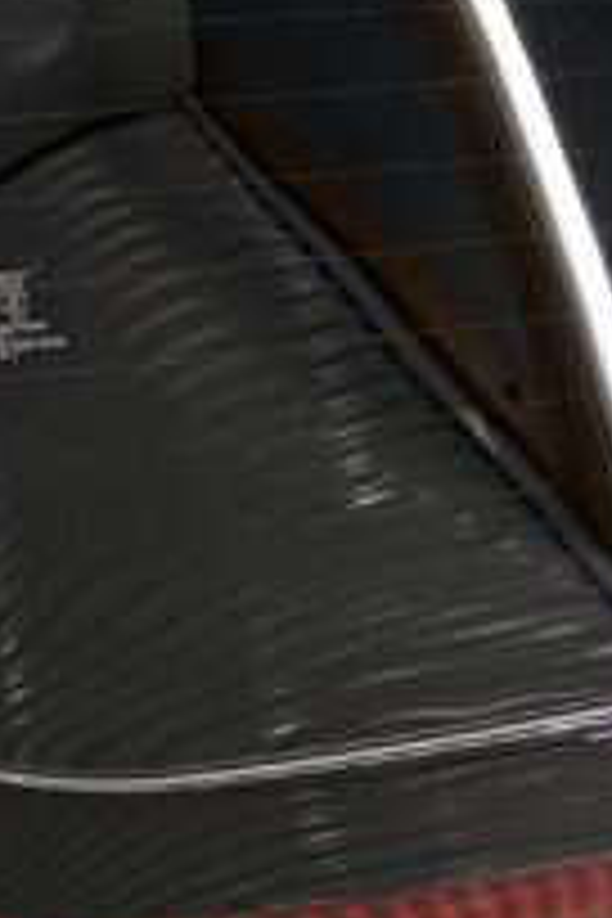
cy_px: 1048
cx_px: -554
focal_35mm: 136
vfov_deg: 14.7
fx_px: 3468
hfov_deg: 9.5
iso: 160
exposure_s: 1/60
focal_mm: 5.96
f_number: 1.6
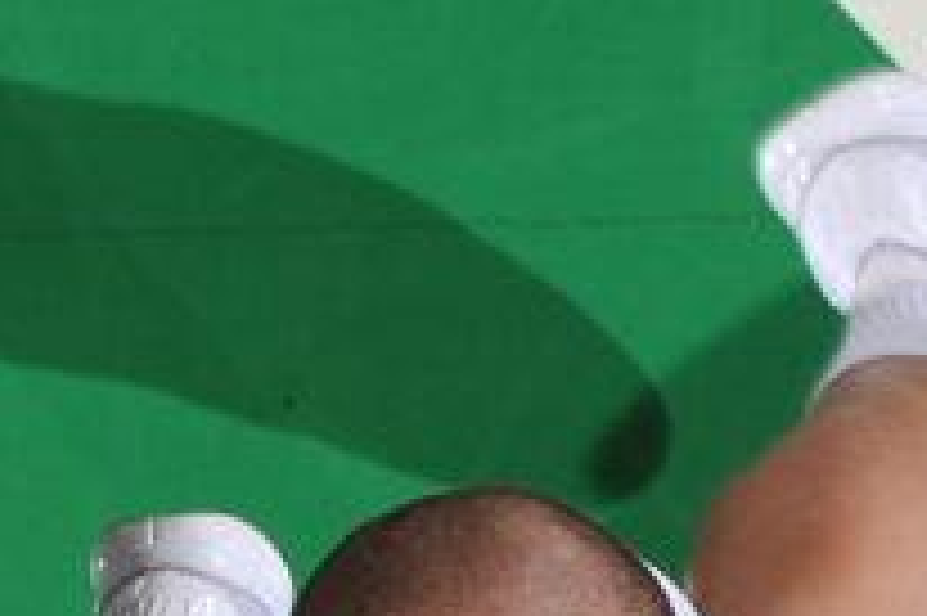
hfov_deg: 3.1
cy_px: 1097
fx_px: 17238
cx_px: -945
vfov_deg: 2.0
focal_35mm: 670
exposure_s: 1/250
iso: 320
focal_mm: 135
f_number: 8
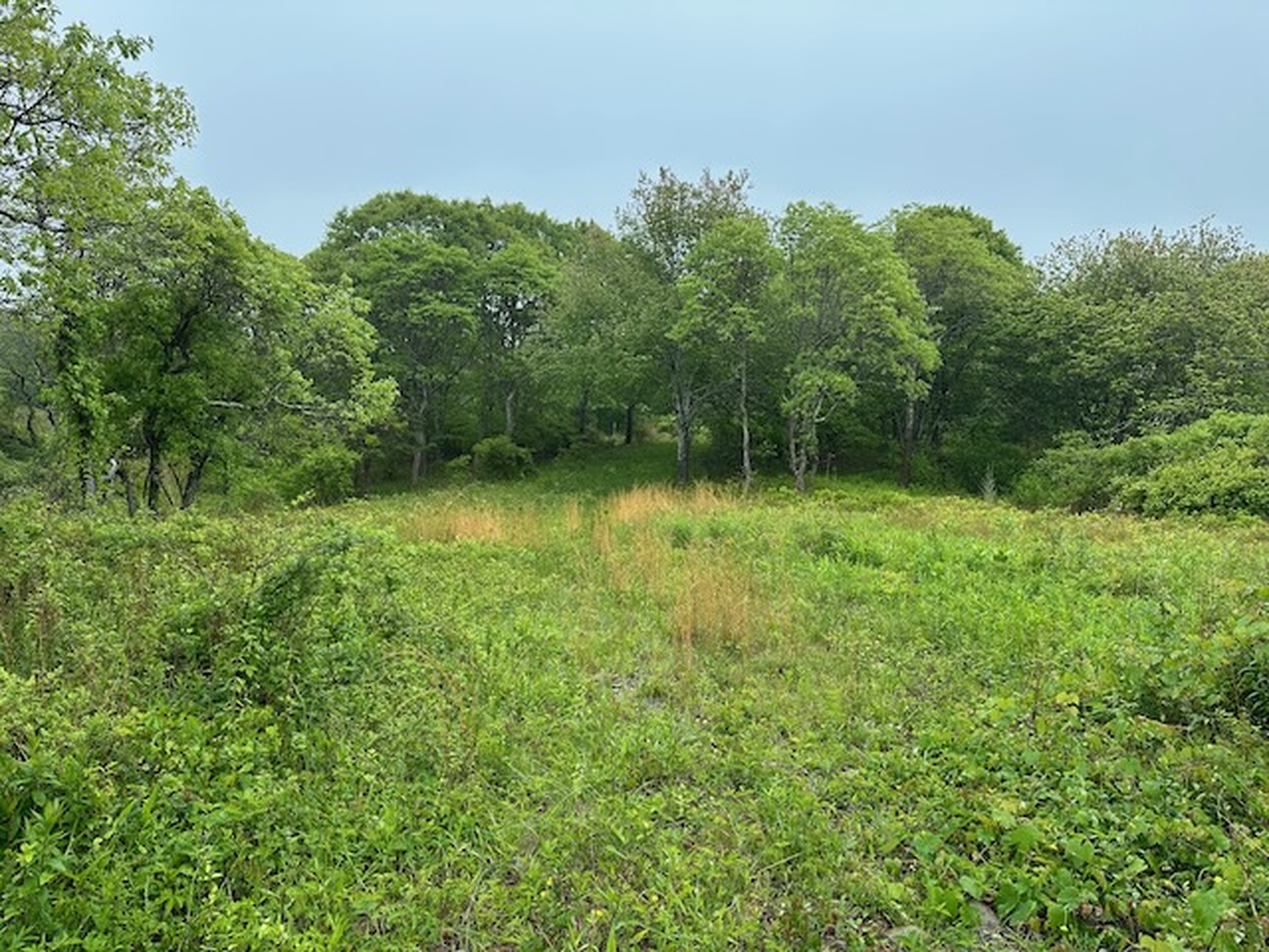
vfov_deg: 56.8
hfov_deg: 71.6
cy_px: 476
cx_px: 634
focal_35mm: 24
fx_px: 880
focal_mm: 6.86
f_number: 1.78
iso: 80
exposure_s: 1/980
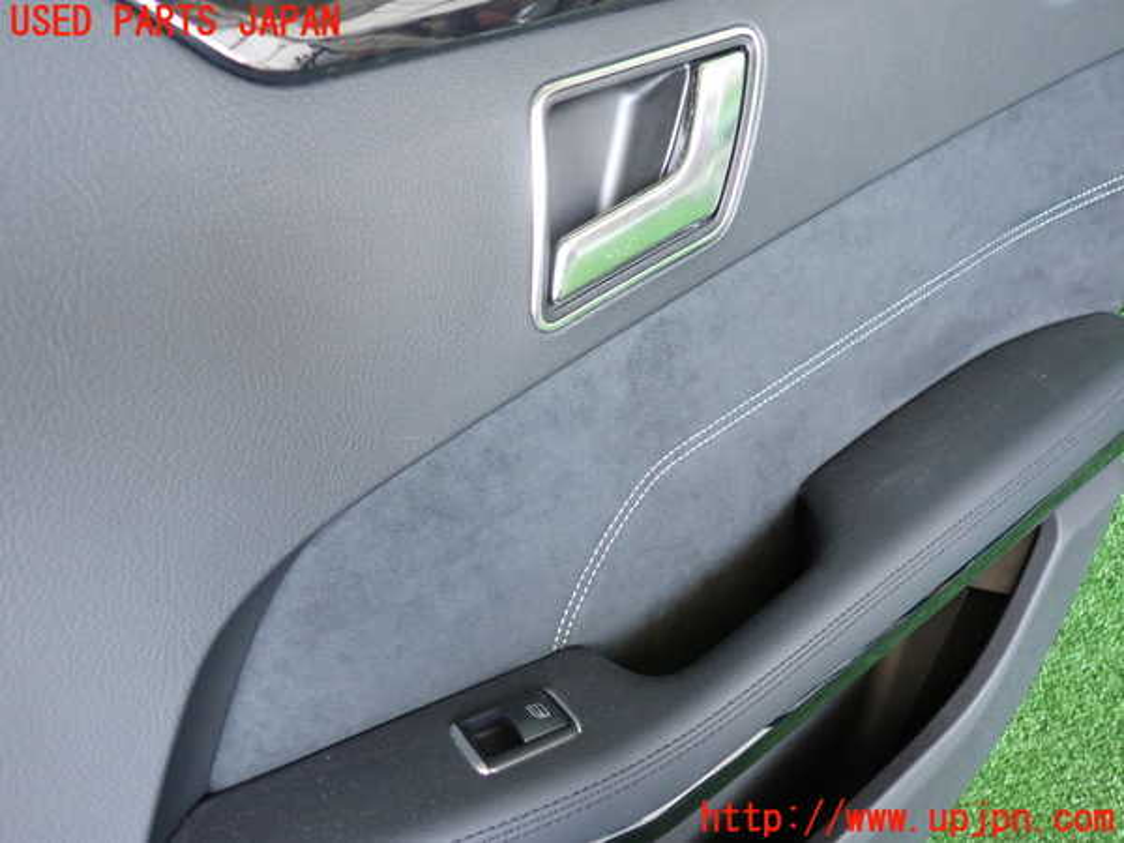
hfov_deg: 69.4
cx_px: 562
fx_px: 812
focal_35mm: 25
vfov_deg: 54.9
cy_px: 422
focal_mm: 4.5
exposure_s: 1/30
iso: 320
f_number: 2
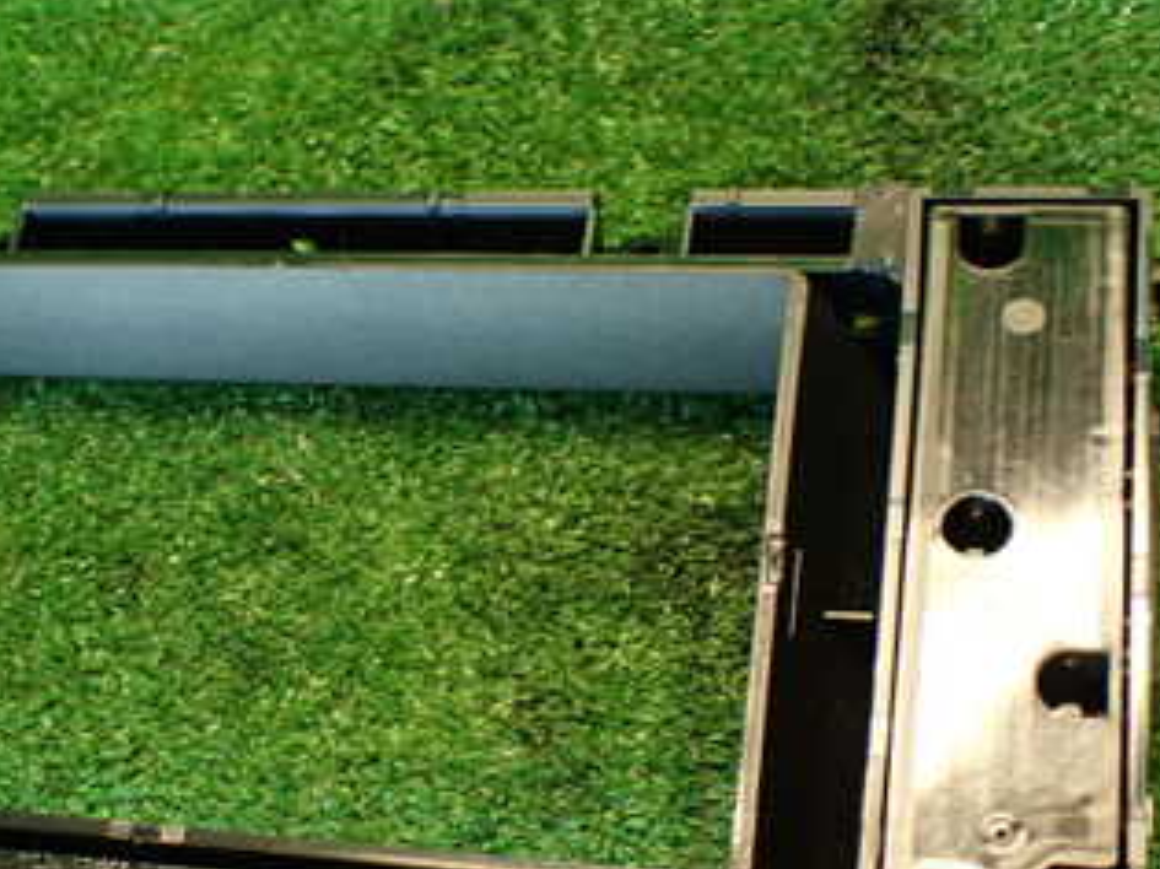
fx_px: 2043
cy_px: 615
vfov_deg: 23.8
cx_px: 261
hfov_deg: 31.0
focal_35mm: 61
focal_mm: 5.79
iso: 320
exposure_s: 1/30
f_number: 2.4
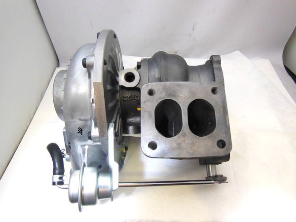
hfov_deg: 69.4
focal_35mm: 25
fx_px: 214
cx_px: 148
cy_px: 111
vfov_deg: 54.9
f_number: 3.5
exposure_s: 1/40
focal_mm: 4.5
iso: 400
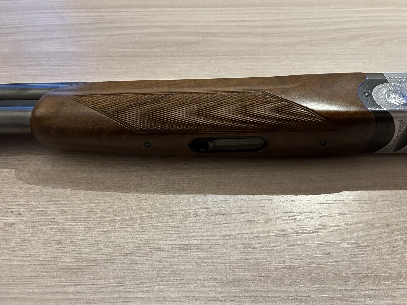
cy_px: 152
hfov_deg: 67.3
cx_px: 204
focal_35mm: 26
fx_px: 306
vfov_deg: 53.1
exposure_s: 1/60
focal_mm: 5.7
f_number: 1.5
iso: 400
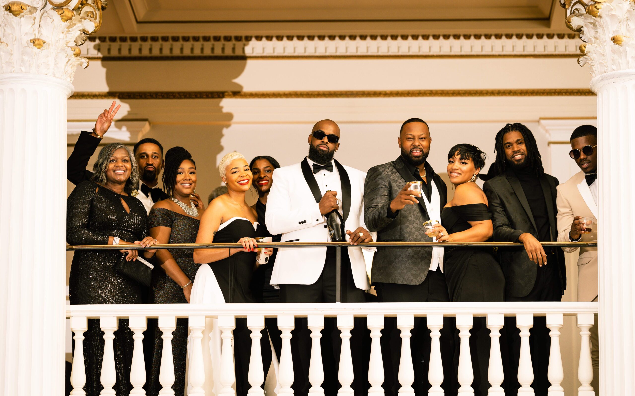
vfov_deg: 9.5
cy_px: 200
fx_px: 2388
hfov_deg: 15.1
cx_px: 318
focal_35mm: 138
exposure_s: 1/125
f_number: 1.8
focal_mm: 135
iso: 320
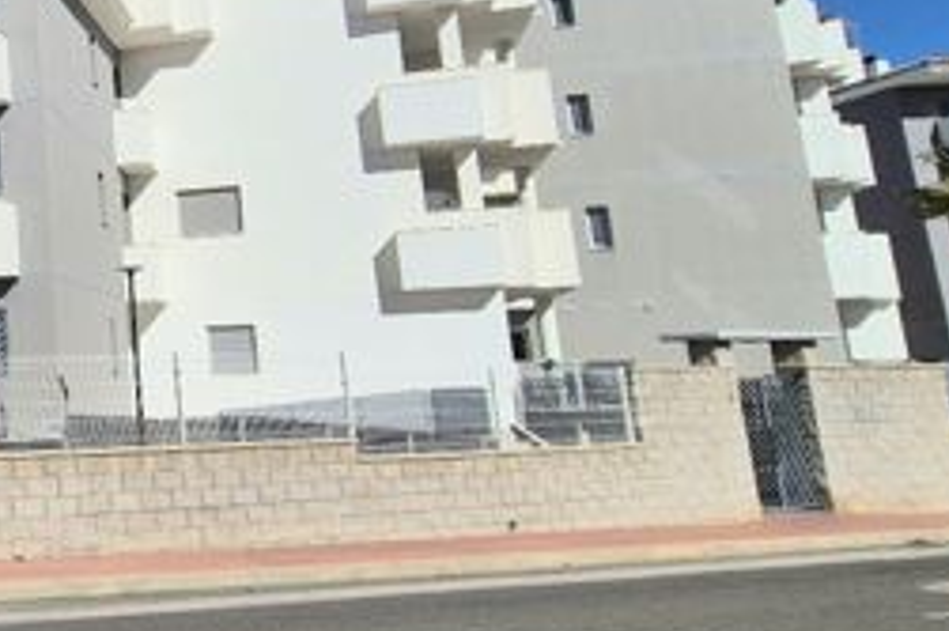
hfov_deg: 39.4
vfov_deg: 34.4
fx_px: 1001
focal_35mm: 38
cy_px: 170
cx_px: -142
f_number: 2.2
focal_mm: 2.2
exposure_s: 1/10000
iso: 50
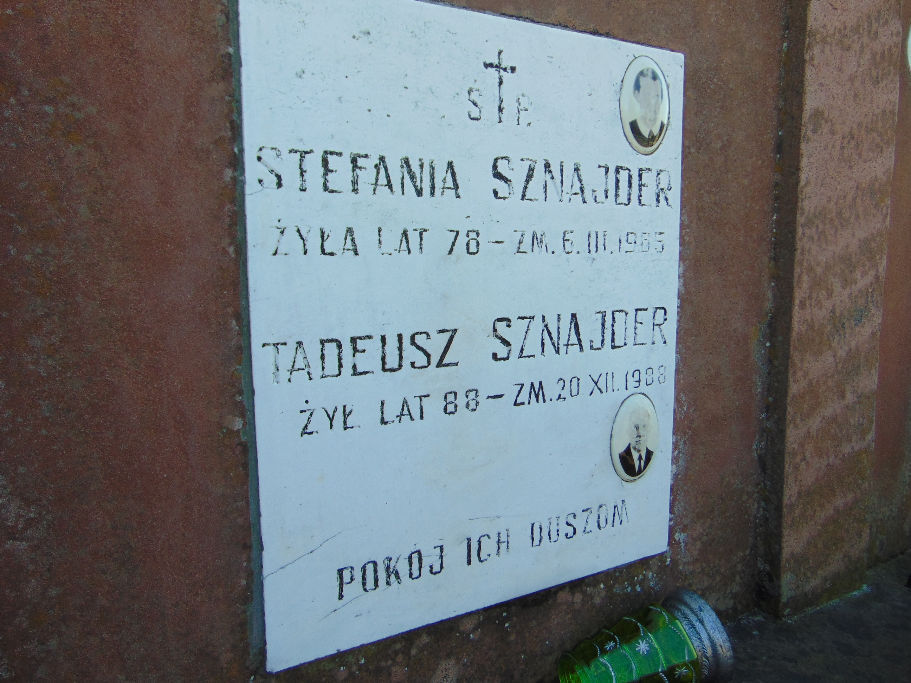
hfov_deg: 69.4
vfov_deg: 54.9
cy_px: 342
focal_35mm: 25
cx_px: 456
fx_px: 658
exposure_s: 1/320
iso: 80
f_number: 3
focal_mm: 4.5
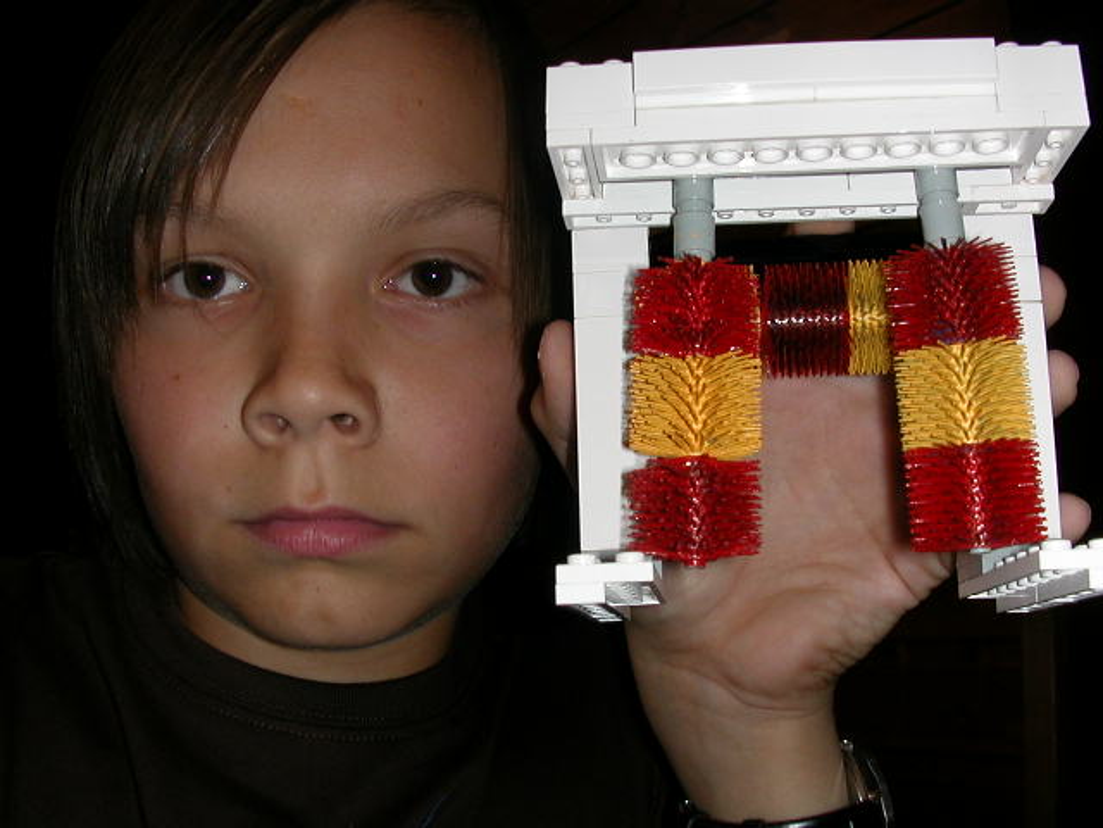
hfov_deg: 50.1
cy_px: 414
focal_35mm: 37
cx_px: 552
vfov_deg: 38.7
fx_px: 1179
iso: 100
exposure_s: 1/59.9
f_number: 4.5
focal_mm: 5.6
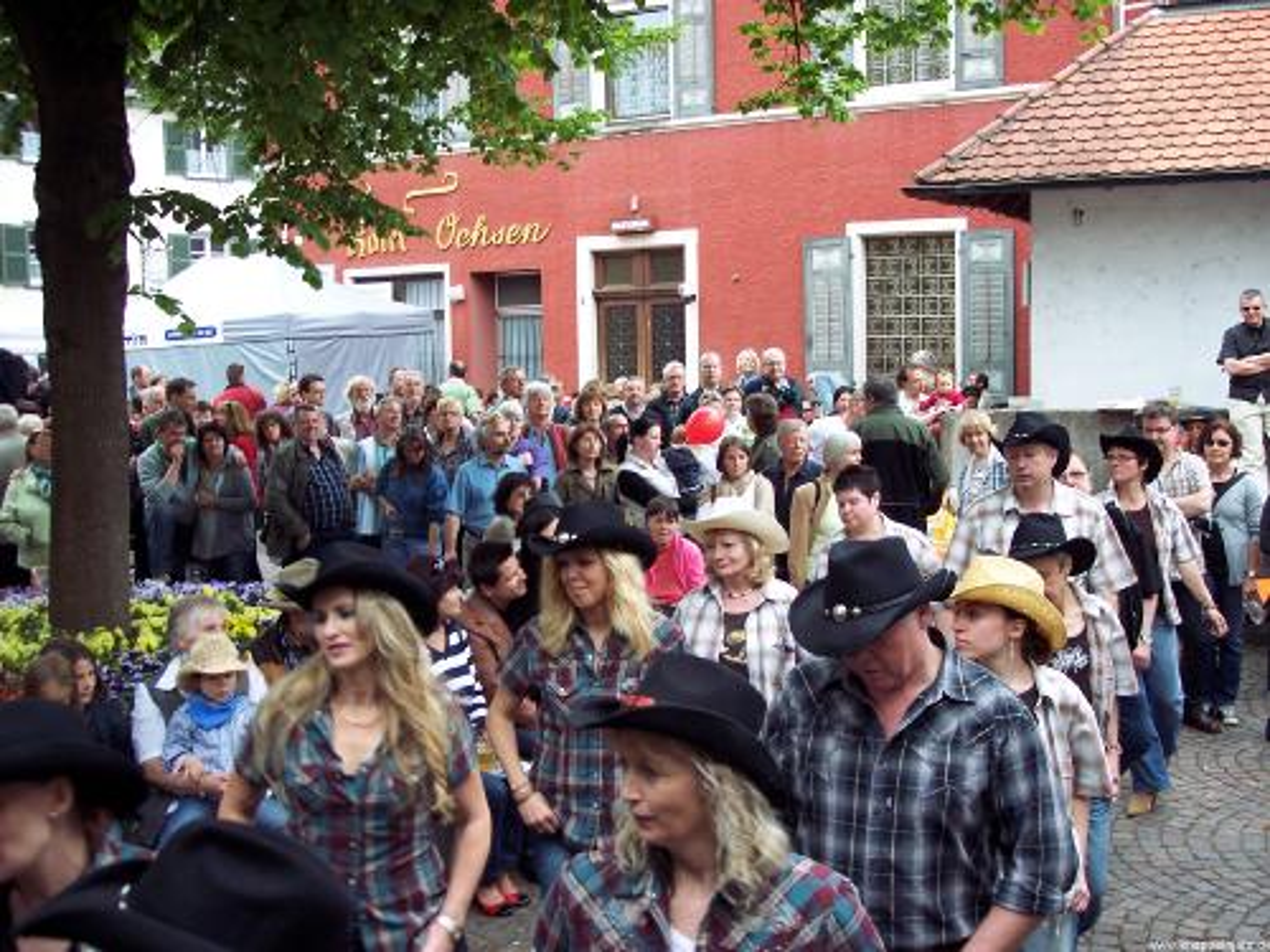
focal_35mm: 39
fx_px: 1431
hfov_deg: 47.9
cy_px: 476
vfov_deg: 36.8
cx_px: 635
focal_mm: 8
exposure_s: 1/60
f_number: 3.4
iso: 100
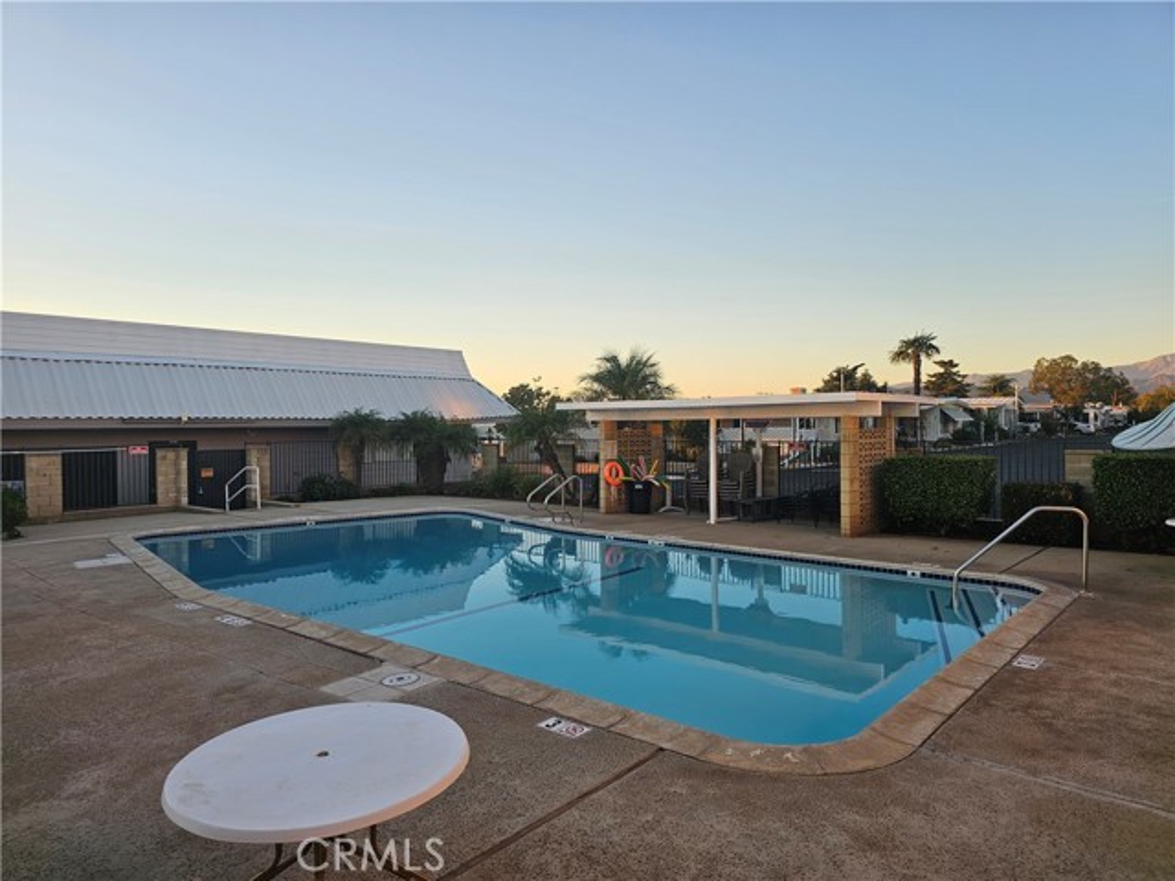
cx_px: 588
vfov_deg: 58.9
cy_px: 440
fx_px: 781
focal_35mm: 23
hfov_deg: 73.9
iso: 12
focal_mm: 6.3
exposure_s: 1/120
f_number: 1.7
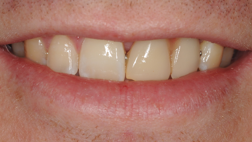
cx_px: 126
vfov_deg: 7.3
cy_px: 62
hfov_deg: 13.0
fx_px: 1106
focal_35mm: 166
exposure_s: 1/60
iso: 200
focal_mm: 105
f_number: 25
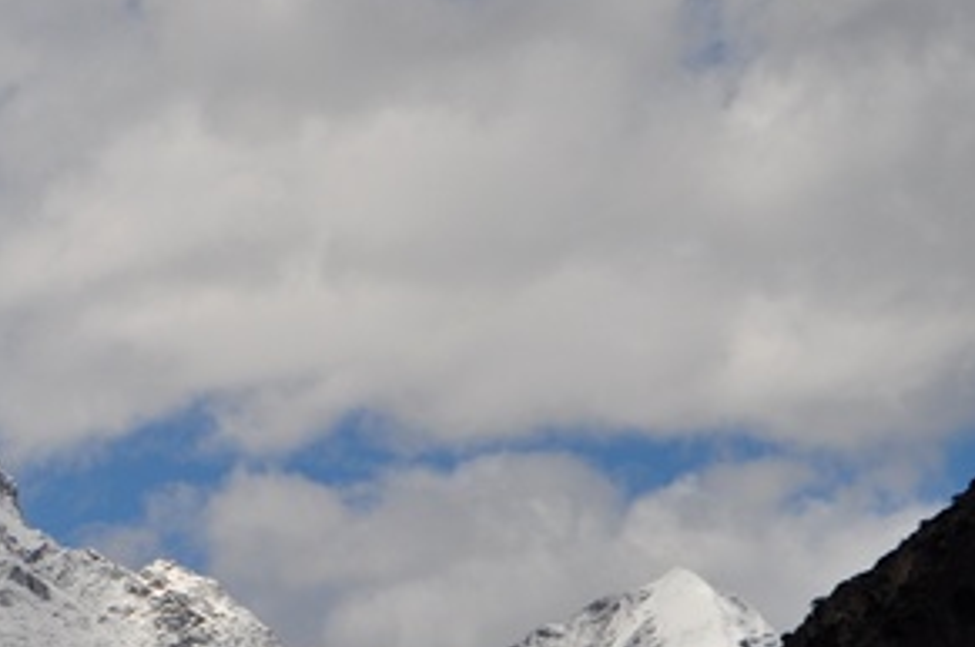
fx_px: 8274
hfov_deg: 6.7
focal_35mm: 306
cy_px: 558
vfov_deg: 4.5
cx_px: -288
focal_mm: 78
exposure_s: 1/800
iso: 200
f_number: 8
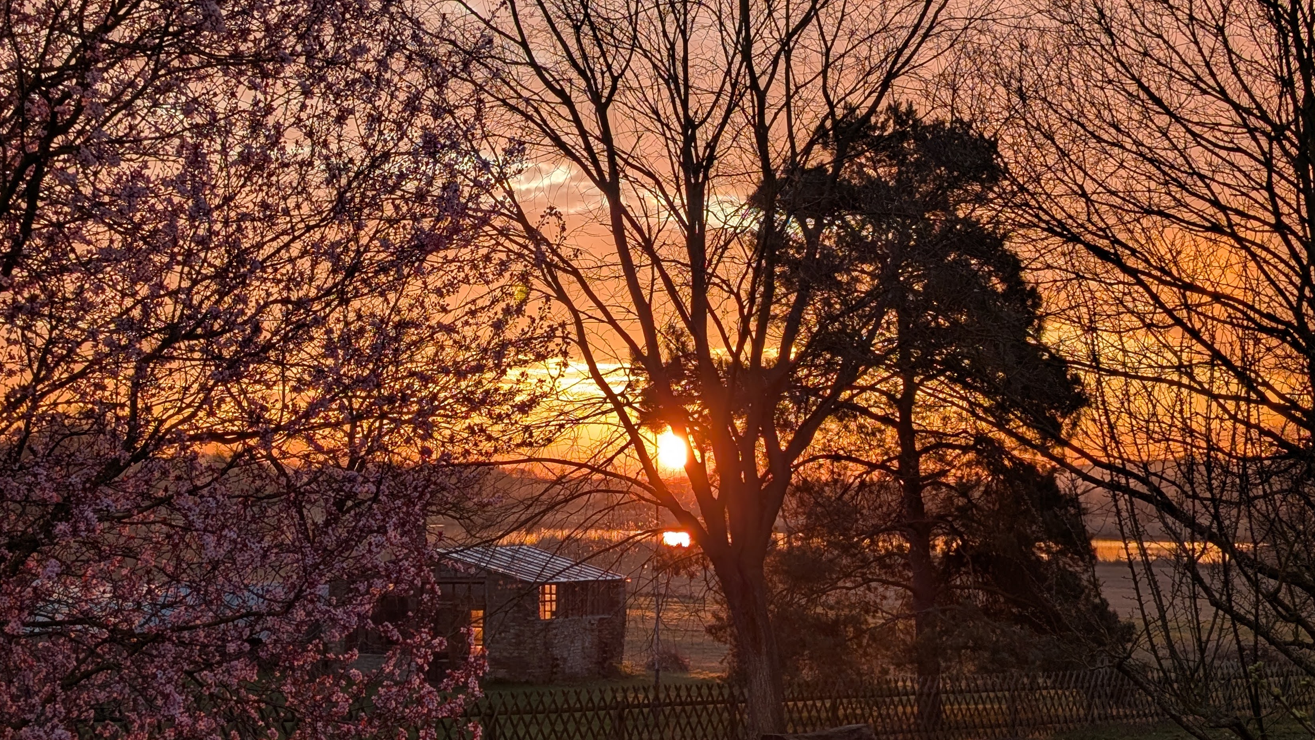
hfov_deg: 31.9
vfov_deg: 18.3
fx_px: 2301
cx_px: 589
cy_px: 406
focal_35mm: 66
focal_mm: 6.9
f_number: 1.68
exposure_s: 1/277
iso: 18
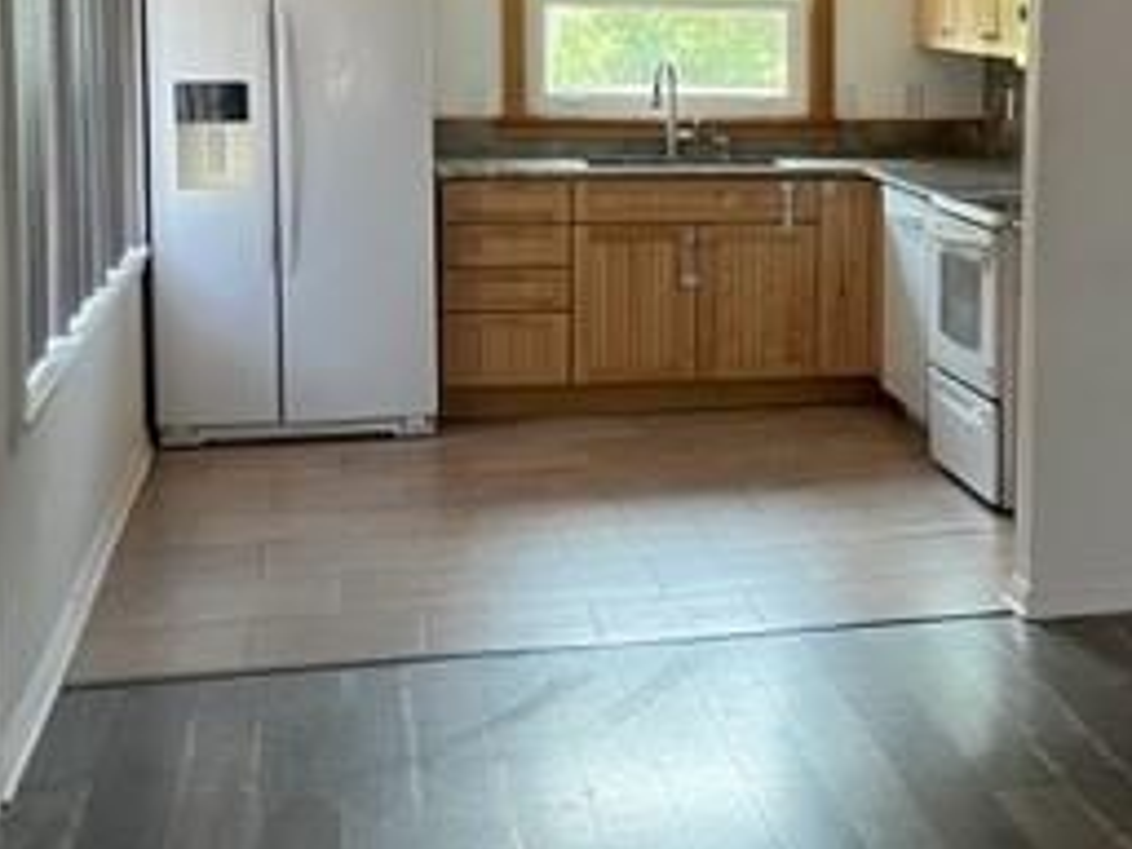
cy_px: 226
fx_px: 2126
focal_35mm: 65
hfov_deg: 28.7
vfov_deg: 22.4
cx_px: 1013
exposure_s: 1/74
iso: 125
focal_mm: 5.1
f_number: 1.6
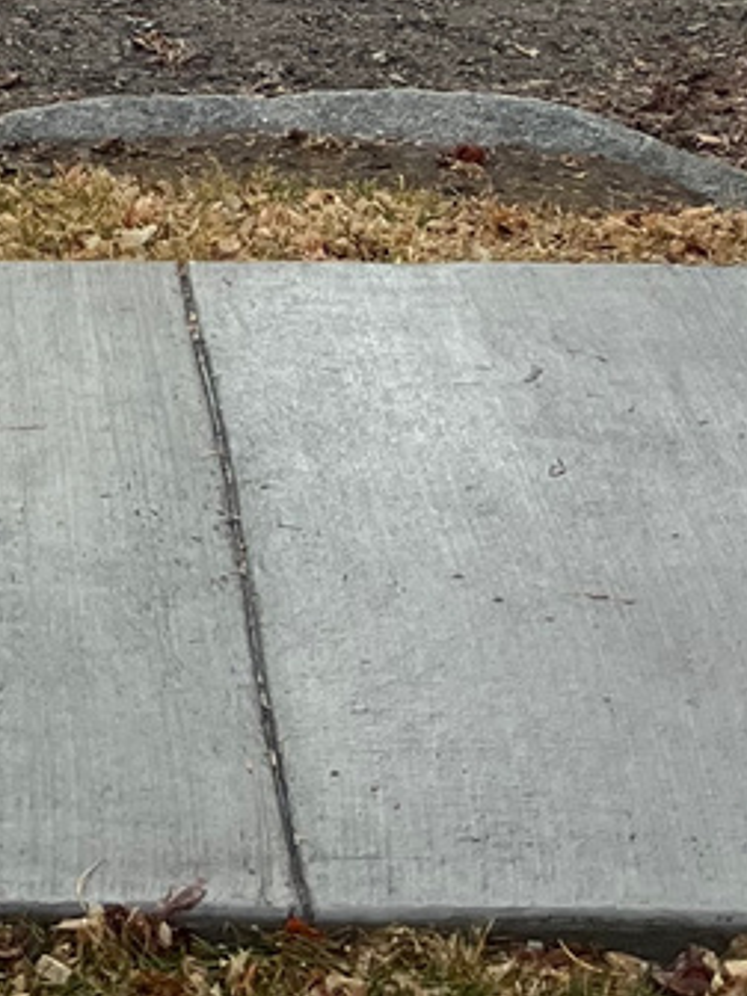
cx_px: -522
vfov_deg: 13.4
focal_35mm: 119
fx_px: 3424
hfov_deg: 11.7
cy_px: -1186
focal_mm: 5.1
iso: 64
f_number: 1.6
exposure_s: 1/158
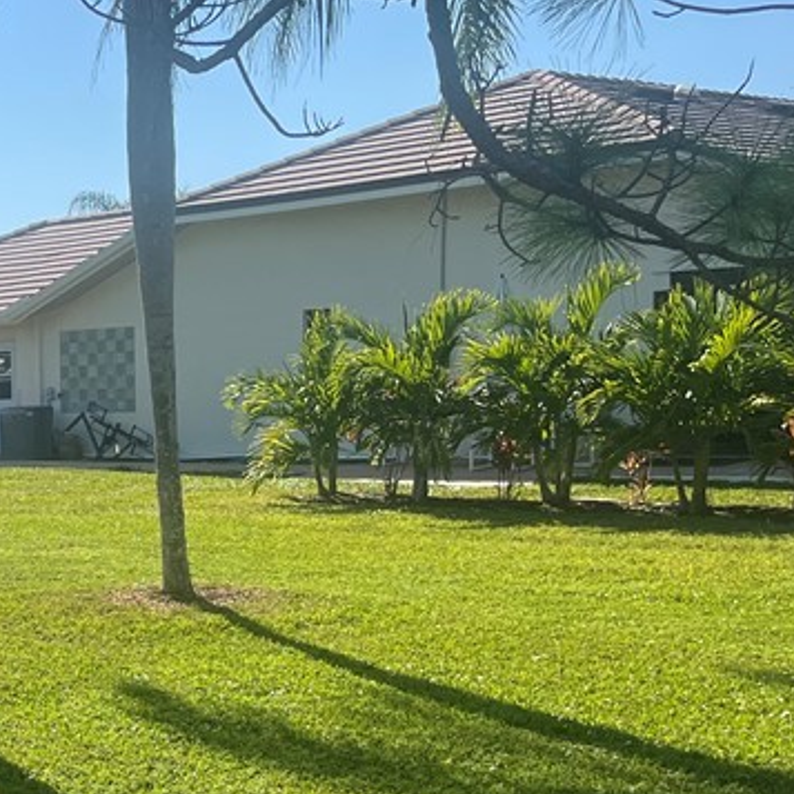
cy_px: 603
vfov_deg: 25.8
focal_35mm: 66
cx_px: -327
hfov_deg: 22.4
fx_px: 1713
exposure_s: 1/3876
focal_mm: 5.1
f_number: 1.6
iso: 50
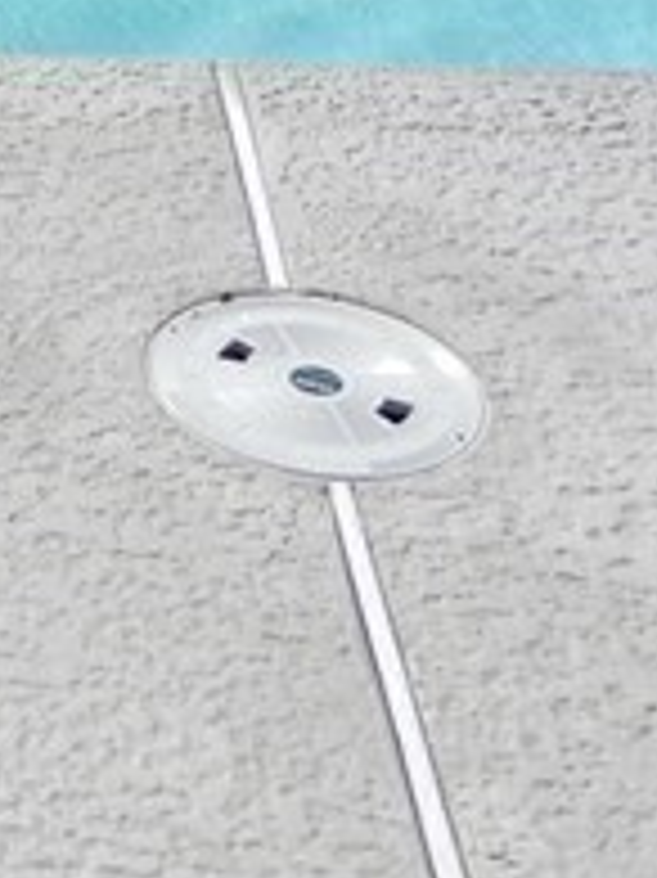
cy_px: -554
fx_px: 3192
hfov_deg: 10.5
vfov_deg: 14.3
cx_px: -783
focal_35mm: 126
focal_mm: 4.3
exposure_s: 1/1250
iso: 80
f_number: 3.4
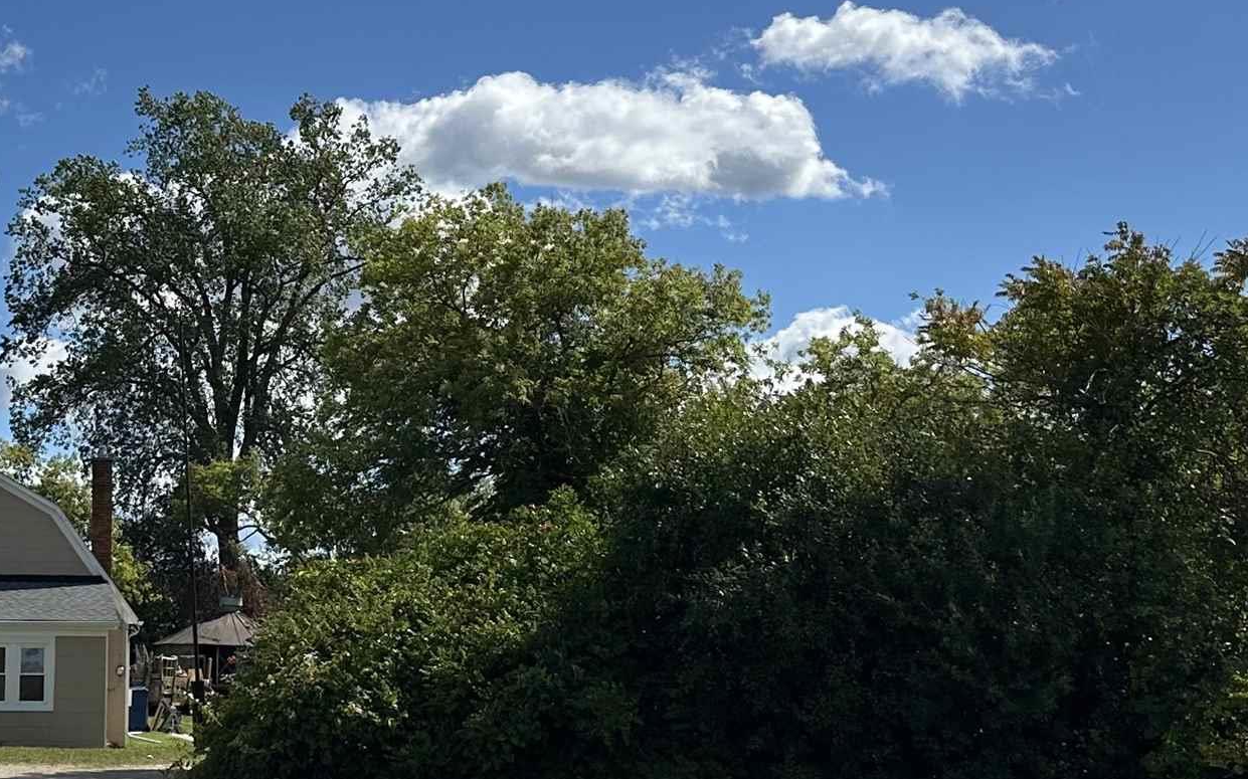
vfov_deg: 20.6
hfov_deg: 31.2
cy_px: 279
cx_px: 155
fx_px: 2142
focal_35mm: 63
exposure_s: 1/7576
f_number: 1.78
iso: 80
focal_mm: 6.86
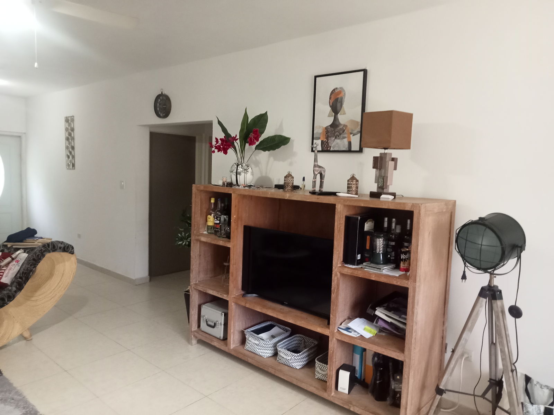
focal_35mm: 28
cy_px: 208
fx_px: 448
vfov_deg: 49.7
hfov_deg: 63.4
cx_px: 277
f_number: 2.2
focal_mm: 3.46
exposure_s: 1/33.3
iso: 959
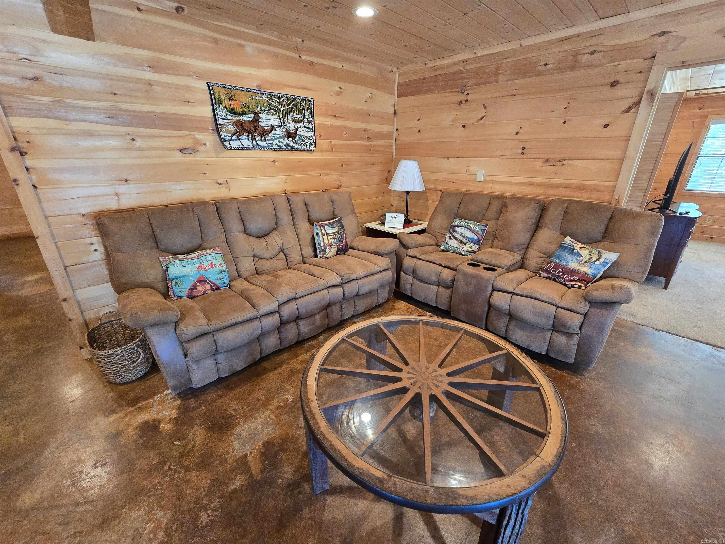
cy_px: 272
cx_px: 362
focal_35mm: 13
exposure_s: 1/60
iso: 500
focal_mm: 2.2
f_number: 2.2
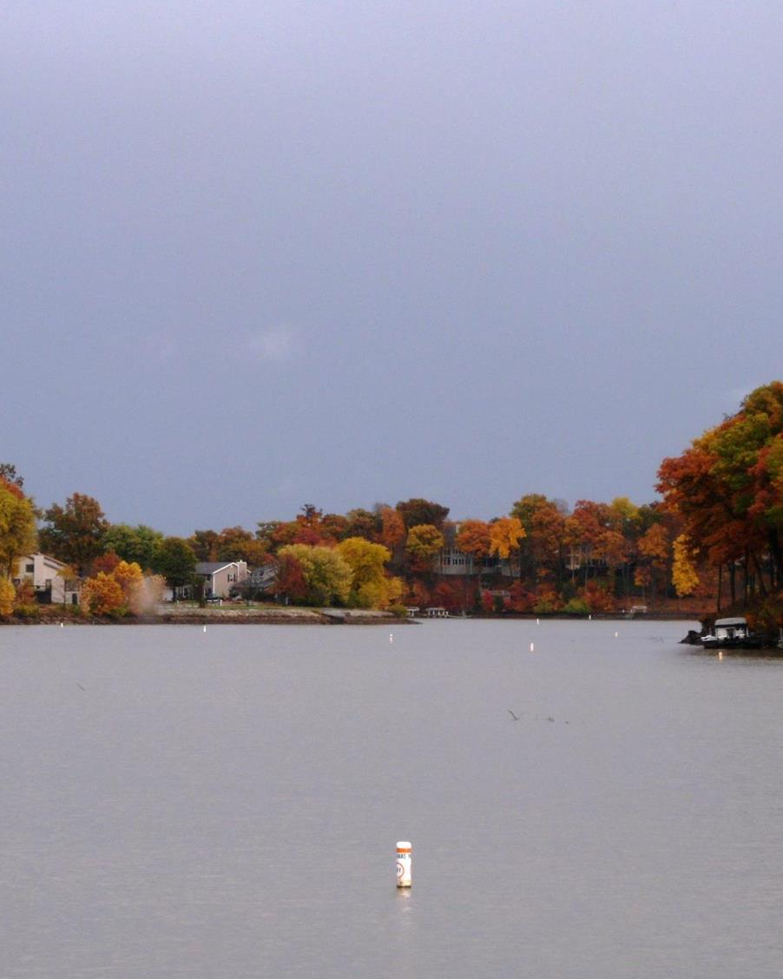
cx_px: 222
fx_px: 5216
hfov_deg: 8.6
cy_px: 505
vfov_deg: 10.7
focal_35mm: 180
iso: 100
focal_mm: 22.5
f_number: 5.4
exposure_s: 1/500
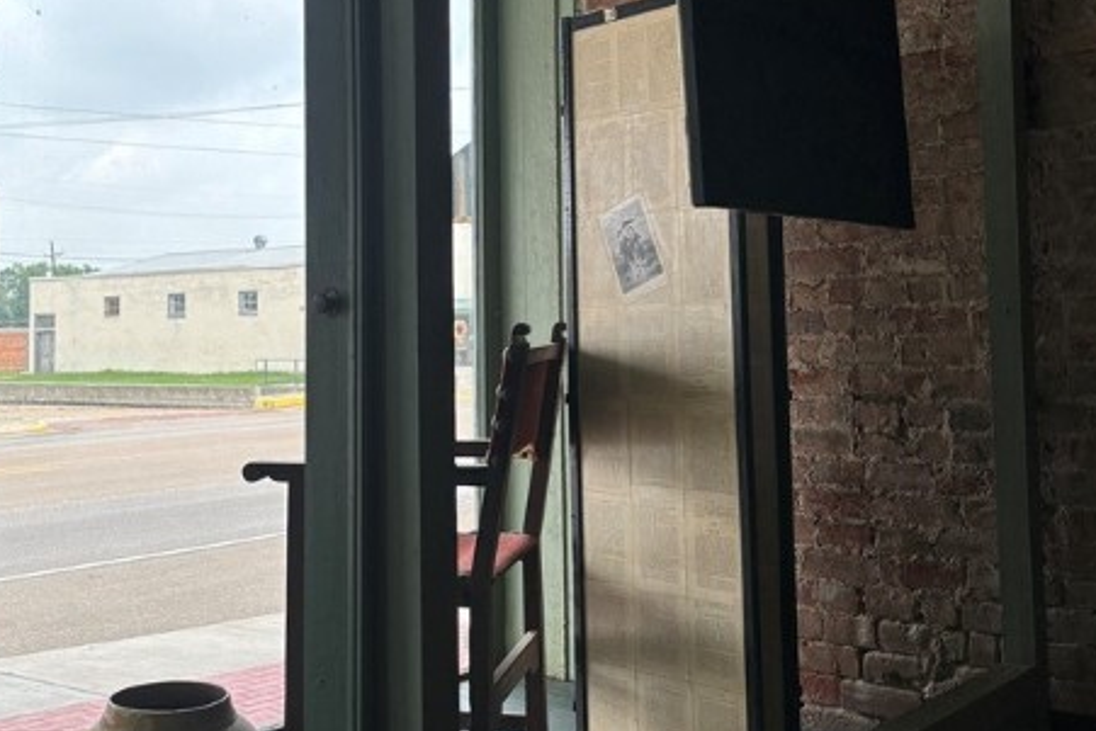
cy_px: 216
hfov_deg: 42.5
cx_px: 433
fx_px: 1401
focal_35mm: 46
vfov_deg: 29.0
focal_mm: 5.96
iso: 50
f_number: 1.6
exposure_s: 1/384
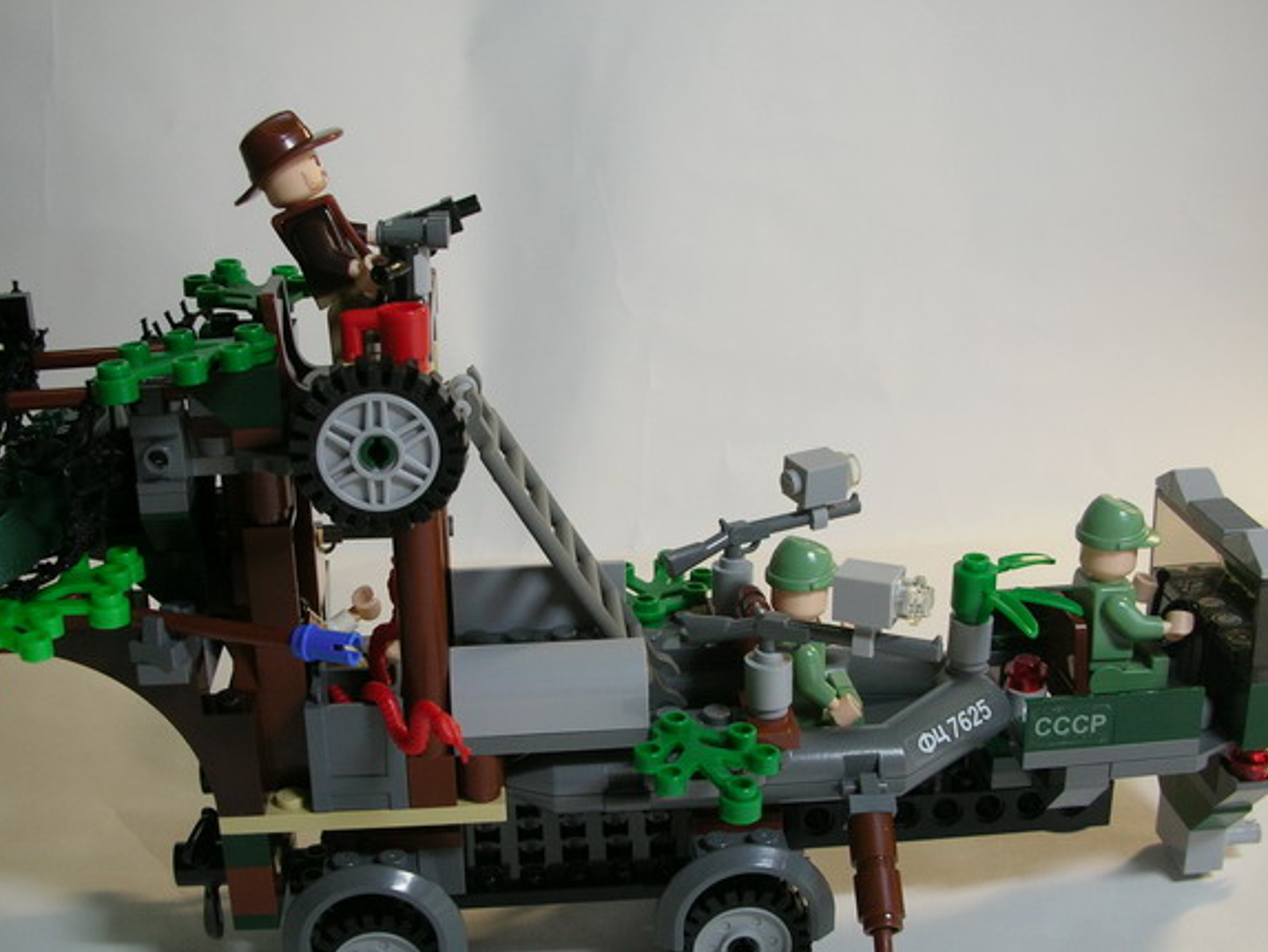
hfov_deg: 43.8
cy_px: 565
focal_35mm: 43
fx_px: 1575
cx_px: 589
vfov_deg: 33.5
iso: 65
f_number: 3
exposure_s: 1/30
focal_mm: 5.8
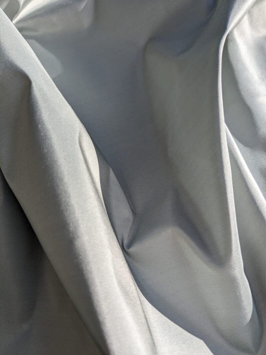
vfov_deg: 65.3
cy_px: 178
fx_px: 277
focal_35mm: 27
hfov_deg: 51.3
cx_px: 133
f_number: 1.73
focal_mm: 4.38
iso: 58
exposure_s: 1/5848
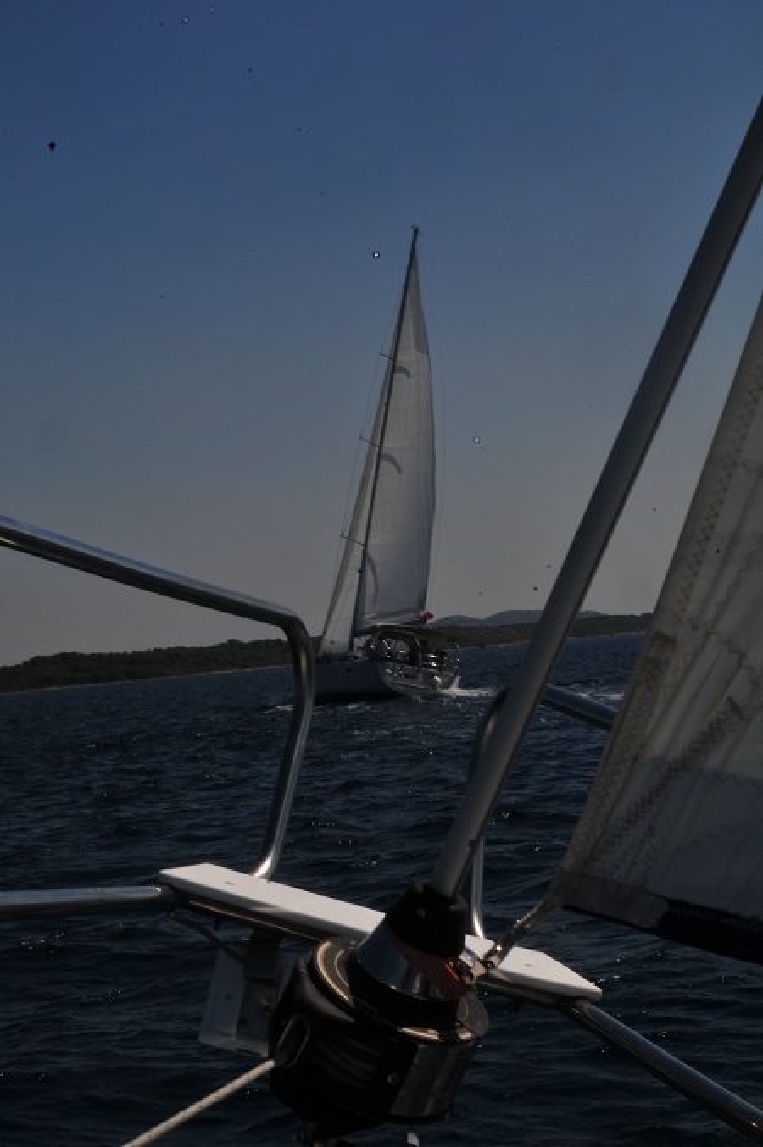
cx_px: 382
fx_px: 2389
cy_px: 574
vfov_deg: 27.0
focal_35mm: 75
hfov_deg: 18.1
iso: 200
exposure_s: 1/125
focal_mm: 50
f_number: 32
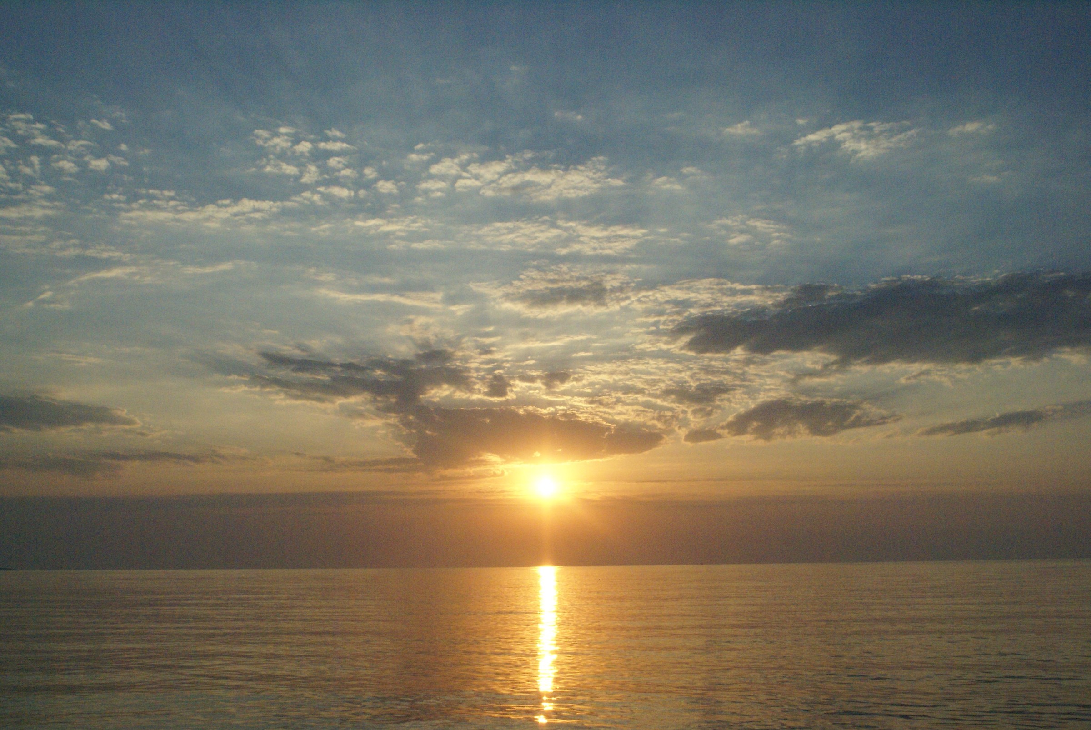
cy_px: 365
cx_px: 546
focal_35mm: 36
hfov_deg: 53.1
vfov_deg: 37.0
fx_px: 1092
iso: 1600
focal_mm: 24
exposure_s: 1/4000
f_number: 6.3
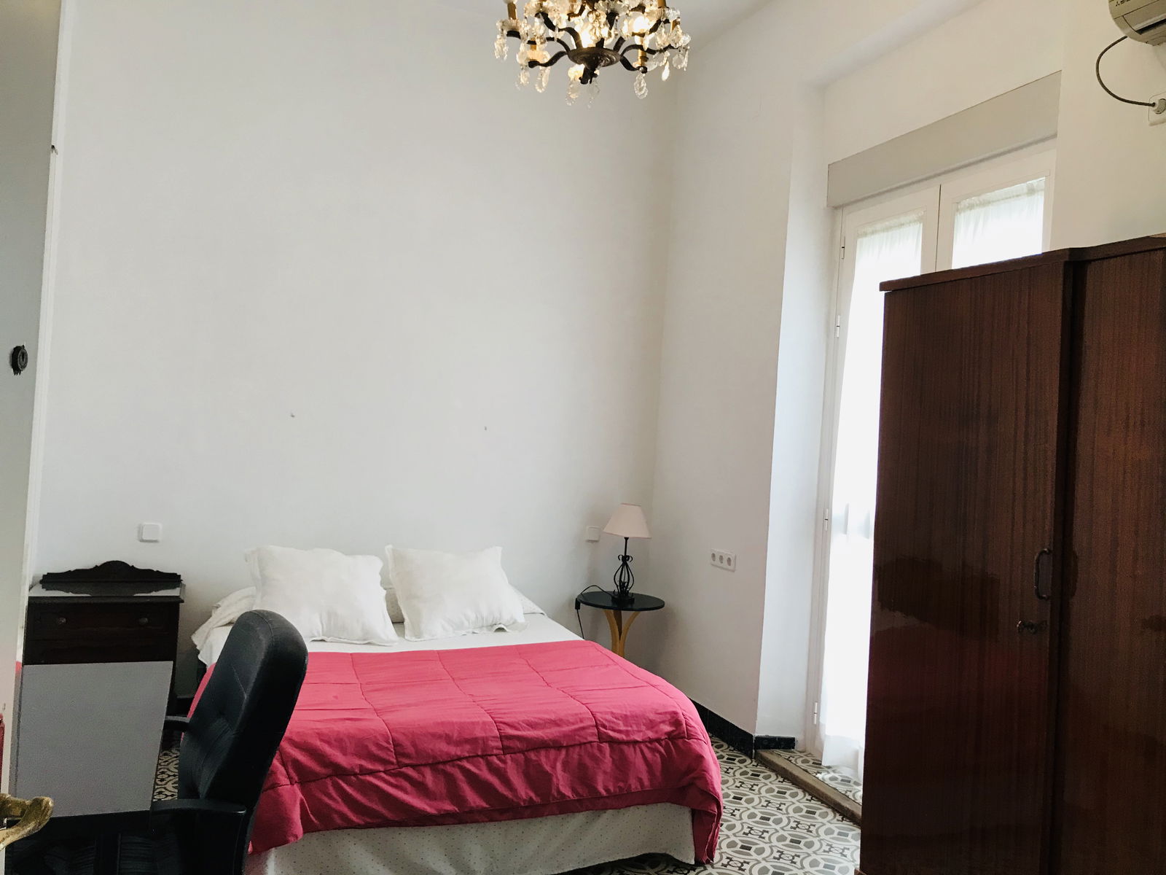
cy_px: 438
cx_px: 583
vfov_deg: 49.7
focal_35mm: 28
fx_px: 943
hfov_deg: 63.4
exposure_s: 1/33
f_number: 1.8
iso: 40
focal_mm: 3.99
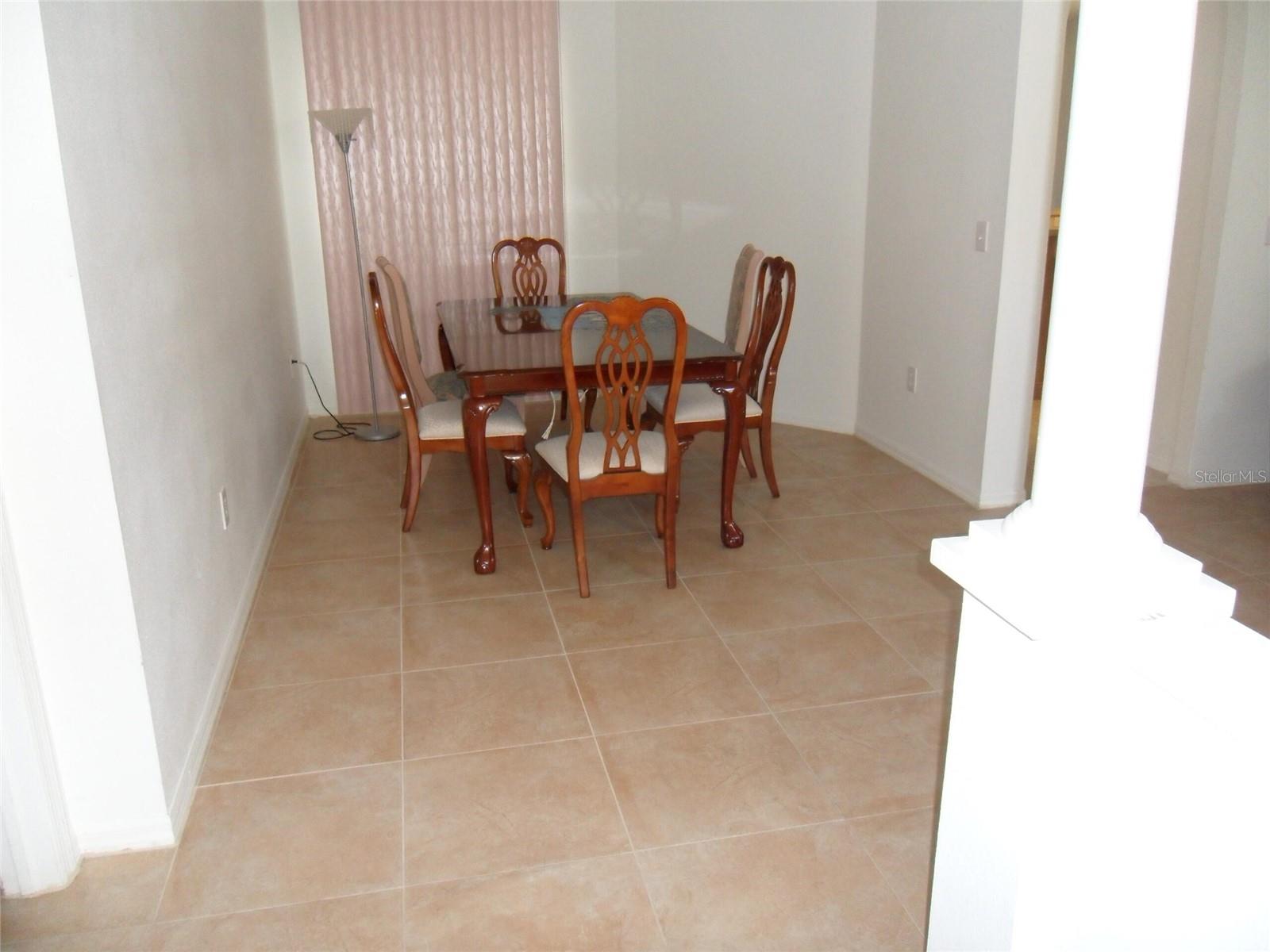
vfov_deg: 51.4
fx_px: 991
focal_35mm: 27
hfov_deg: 65.3
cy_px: 476
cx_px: 635
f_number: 3.5
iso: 320
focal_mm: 4.9
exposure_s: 1/45
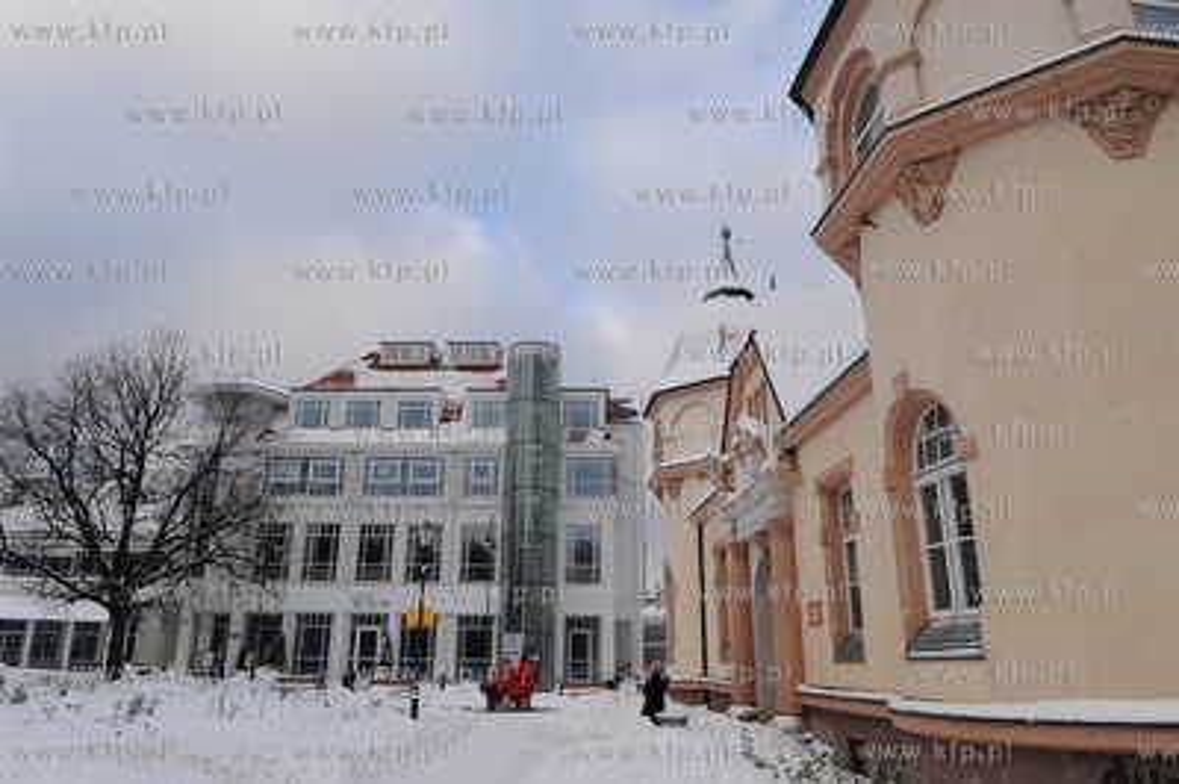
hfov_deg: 73.8
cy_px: 392
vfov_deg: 53.1
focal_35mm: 24
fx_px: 785
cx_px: 590
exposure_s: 1/400
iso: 400
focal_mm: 24
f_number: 10
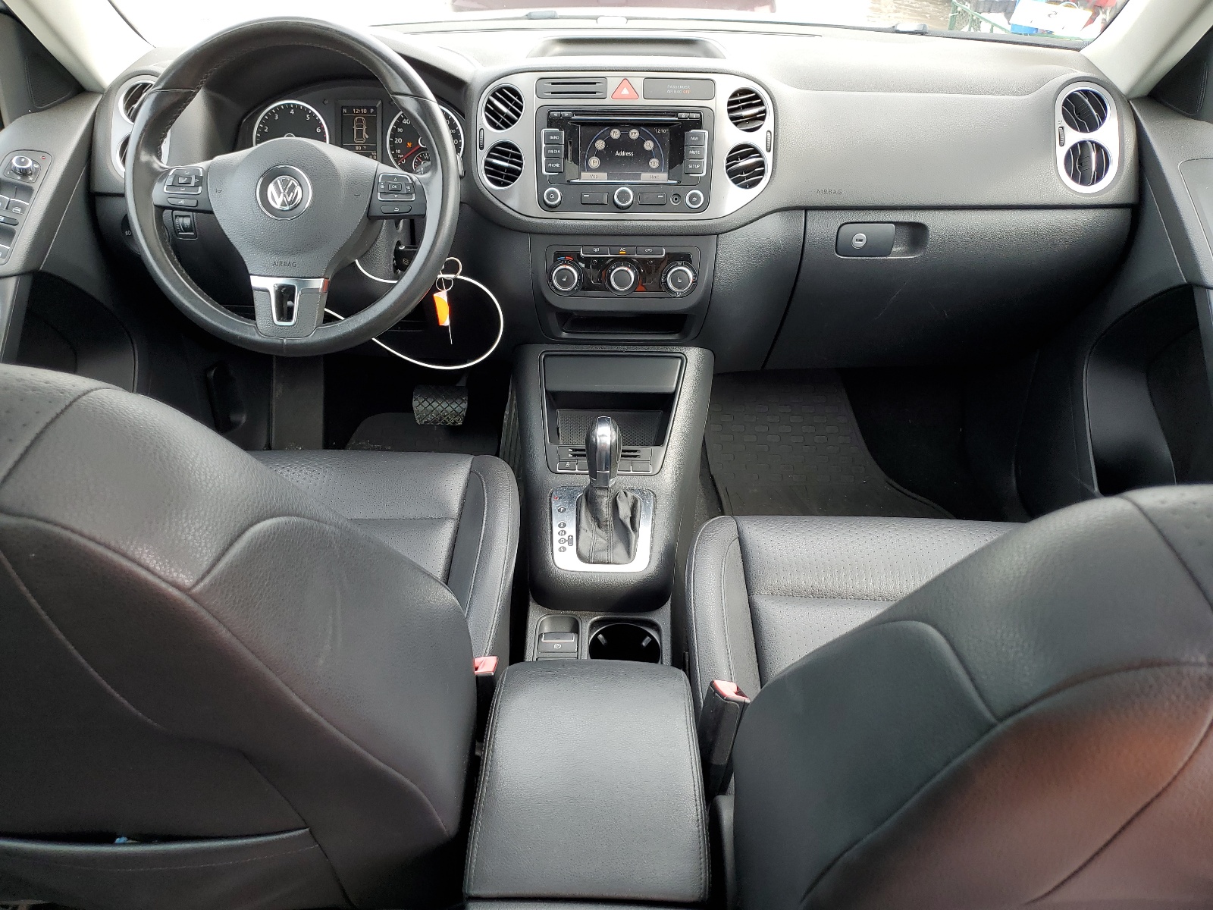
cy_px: 455
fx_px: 911
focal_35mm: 26
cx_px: 606
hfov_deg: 67.3
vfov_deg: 53.1
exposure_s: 1/182
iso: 50
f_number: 1.5
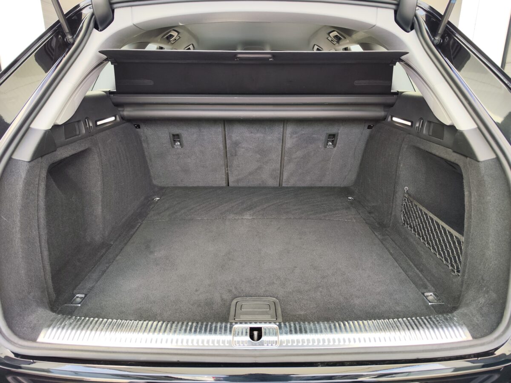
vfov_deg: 58.9
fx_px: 340
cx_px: 256
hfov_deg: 73.9
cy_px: 192
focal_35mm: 23
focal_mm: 7.01
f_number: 1.69
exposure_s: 1/100
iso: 98
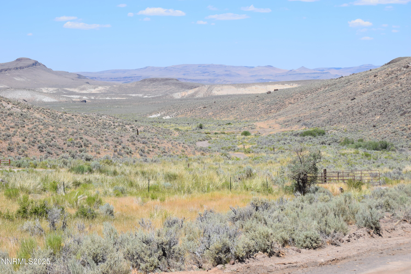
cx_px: 206
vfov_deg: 16.6
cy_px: 137
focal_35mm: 82
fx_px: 942
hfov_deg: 24.6
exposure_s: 1/500
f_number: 10
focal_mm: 55
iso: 200
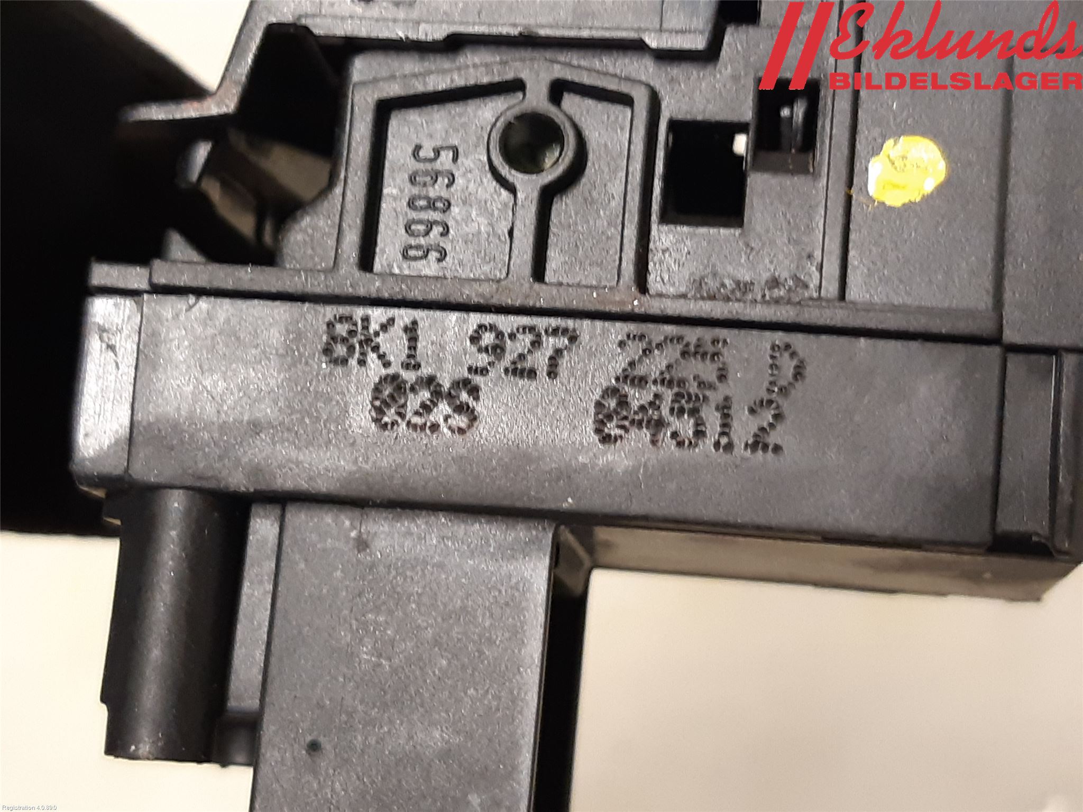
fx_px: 813
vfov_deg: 53.1
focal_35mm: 26
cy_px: 406
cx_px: 542
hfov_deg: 67.3
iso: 200
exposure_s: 1/25
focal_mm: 3.93
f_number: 1.7
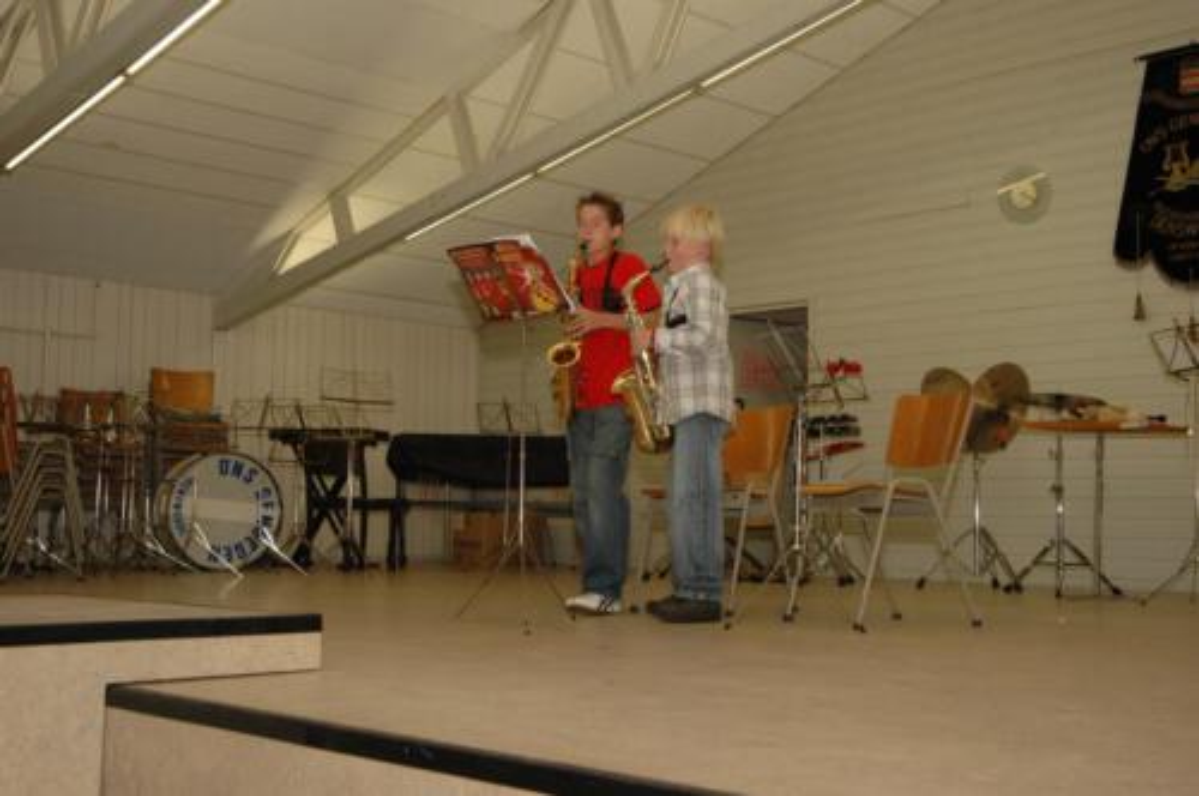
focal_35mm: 46
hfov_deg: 42.4
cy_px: 398
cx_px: 600
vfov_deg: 28.9
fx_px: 1547
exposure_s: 1/80
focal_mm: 31
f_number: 6.3
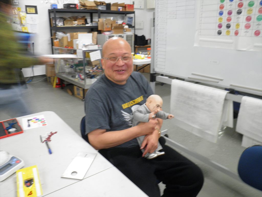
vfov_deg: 49.7
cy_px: 98
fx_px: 212
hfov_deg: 63.4
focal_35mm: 28
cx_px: 131
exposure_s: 1/10
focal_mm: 5
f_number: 3.2
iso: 200
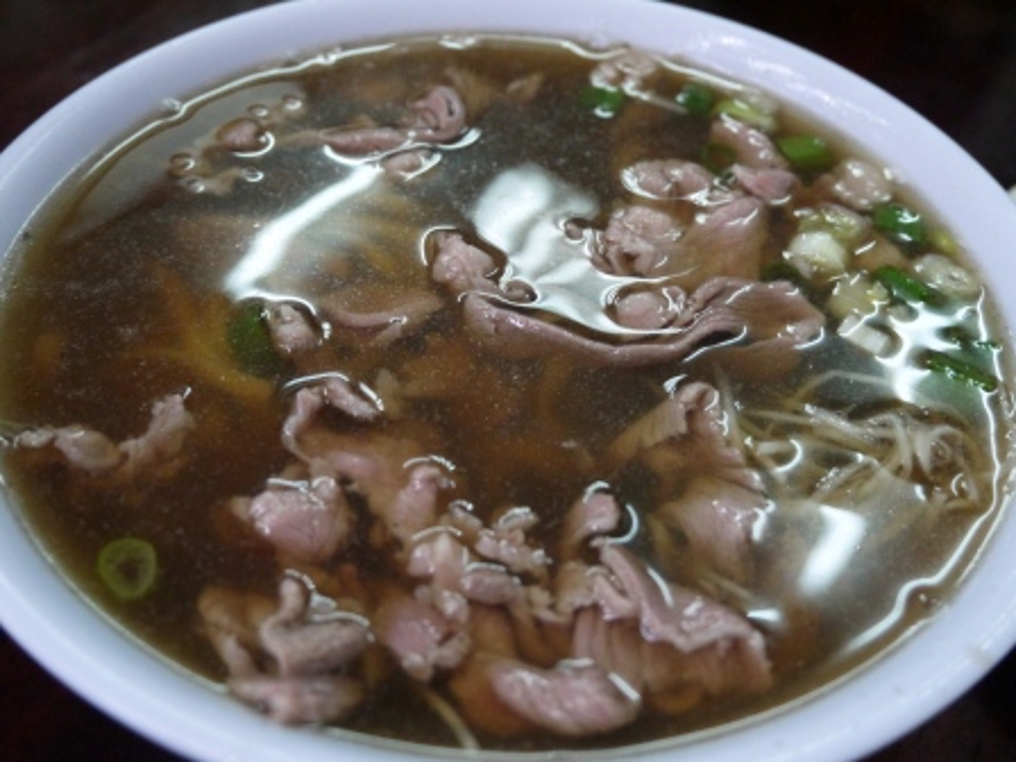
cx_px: 508
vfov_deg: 37.7
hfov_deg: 49.0
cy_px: 381
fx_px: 1115
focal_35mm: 38
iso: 1600
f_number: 4.3
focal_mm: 19
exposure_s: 1/100
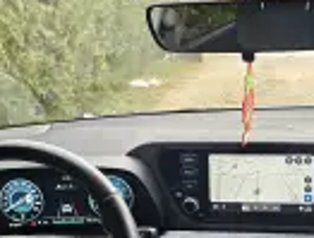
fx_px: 573
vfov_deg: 23.3
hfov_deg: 30.1
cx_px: 237
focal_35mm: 63
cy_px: 166
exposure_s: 1/190
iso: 200
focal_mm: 6.3
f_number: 1.7
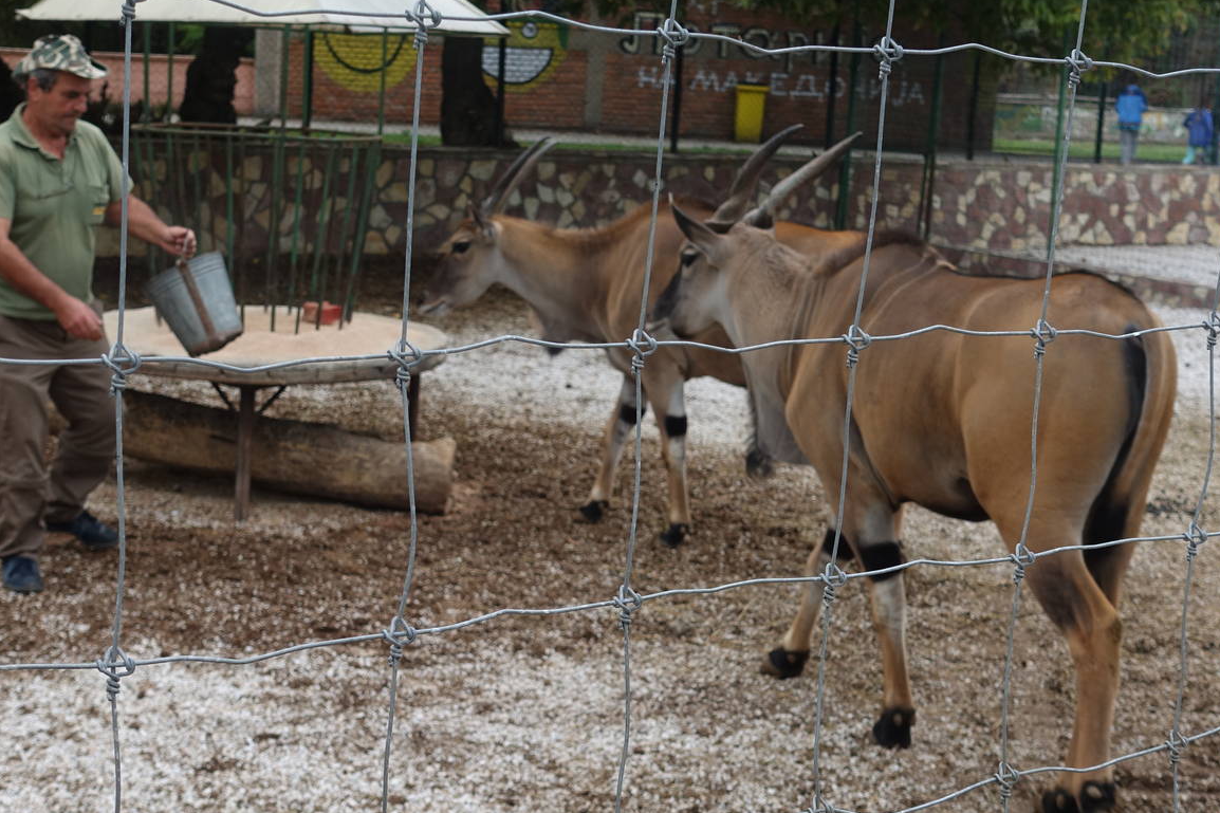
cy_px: 390
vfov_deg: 22.3
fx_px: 2067
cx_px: 590
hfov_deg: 32.9
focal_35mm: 61
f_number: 4
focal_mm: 16.17
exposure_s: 1/200
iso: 125
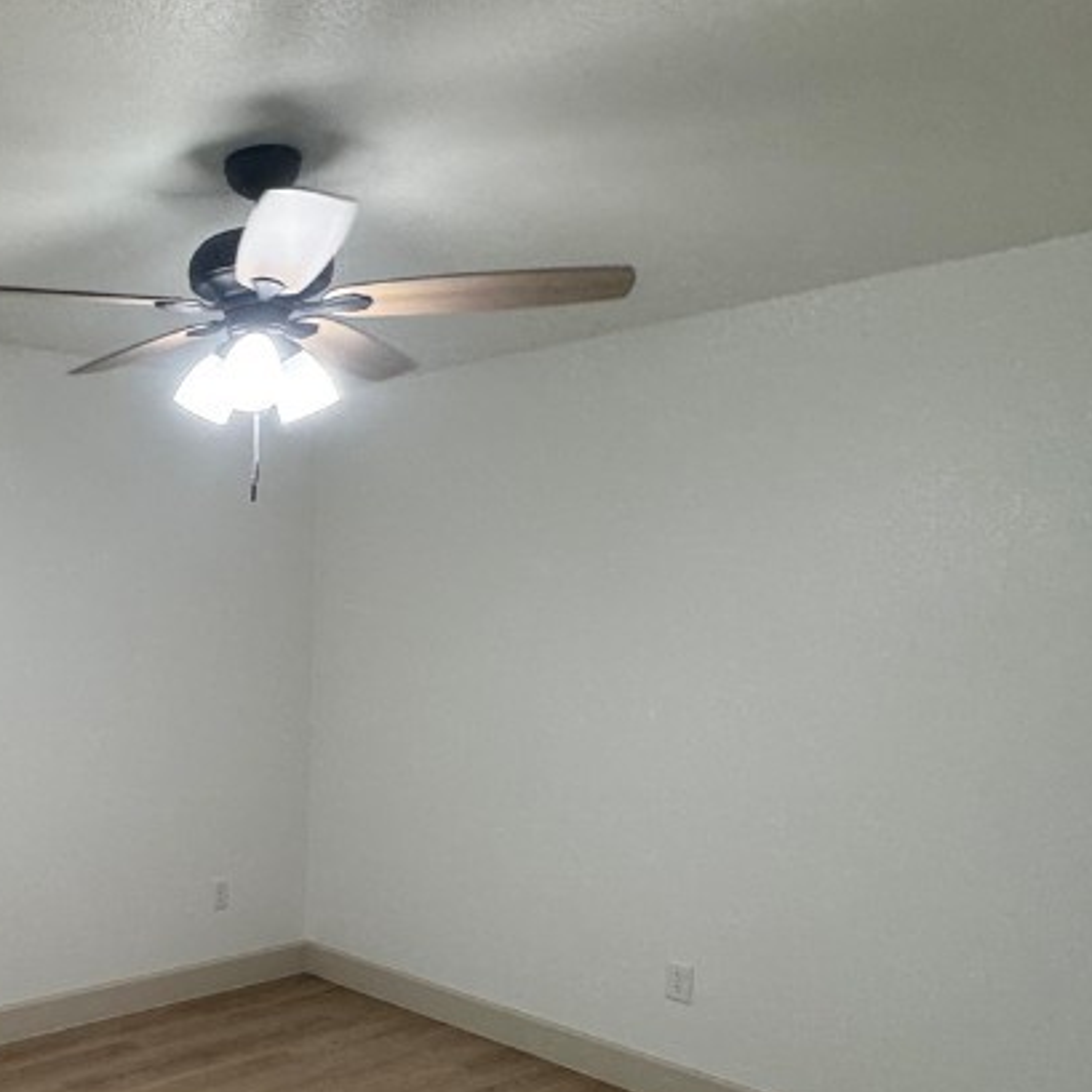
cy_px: 678
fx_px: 1106
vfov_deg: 52.0
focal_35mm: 31
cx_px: 3
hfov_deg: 44.7
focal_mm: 2.22
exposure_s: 1/120
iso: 160
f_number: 2.2
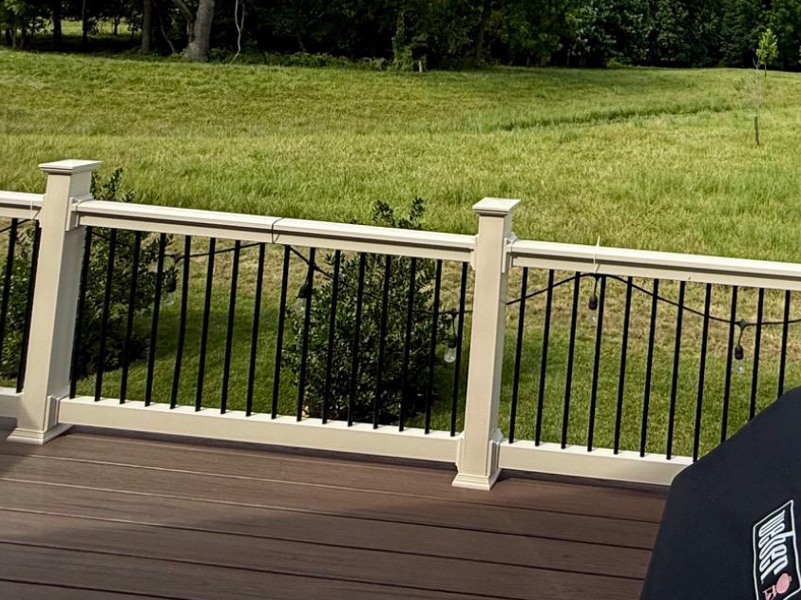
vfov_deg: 36.9
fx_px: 787
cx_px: 706
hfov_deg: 48.8
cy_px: -17
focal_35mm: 34
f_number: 2.2
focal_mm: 2.22
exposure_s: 1/2165
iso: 50
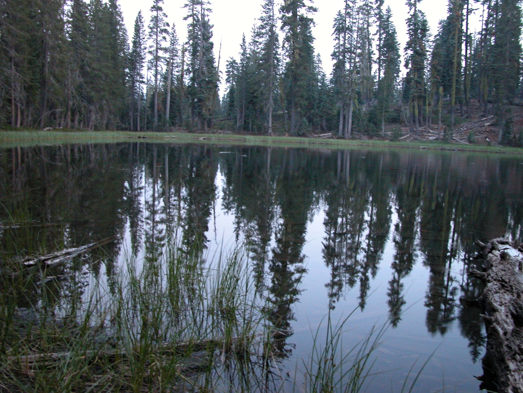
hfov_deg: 54.0
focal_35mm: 34
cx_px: 262
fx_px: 514
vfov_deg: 41.8
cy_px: 196
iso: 400
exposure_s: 1/3.2
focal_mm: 8.9
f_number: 2.8
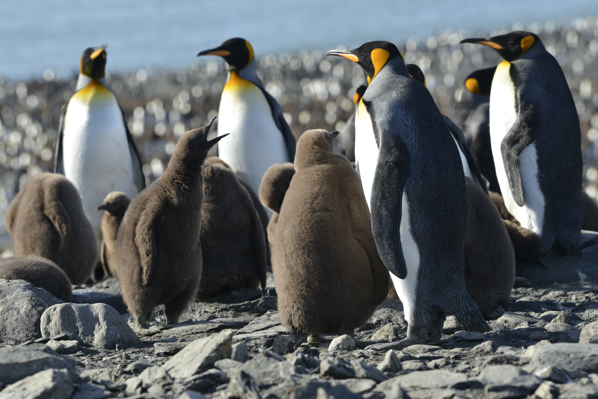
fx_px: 4734
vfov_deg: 4.8
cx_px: 299
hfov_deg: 7.2
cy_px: 200
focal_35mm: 285
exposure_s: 1/500
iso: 160
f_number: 6.3
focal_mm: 190
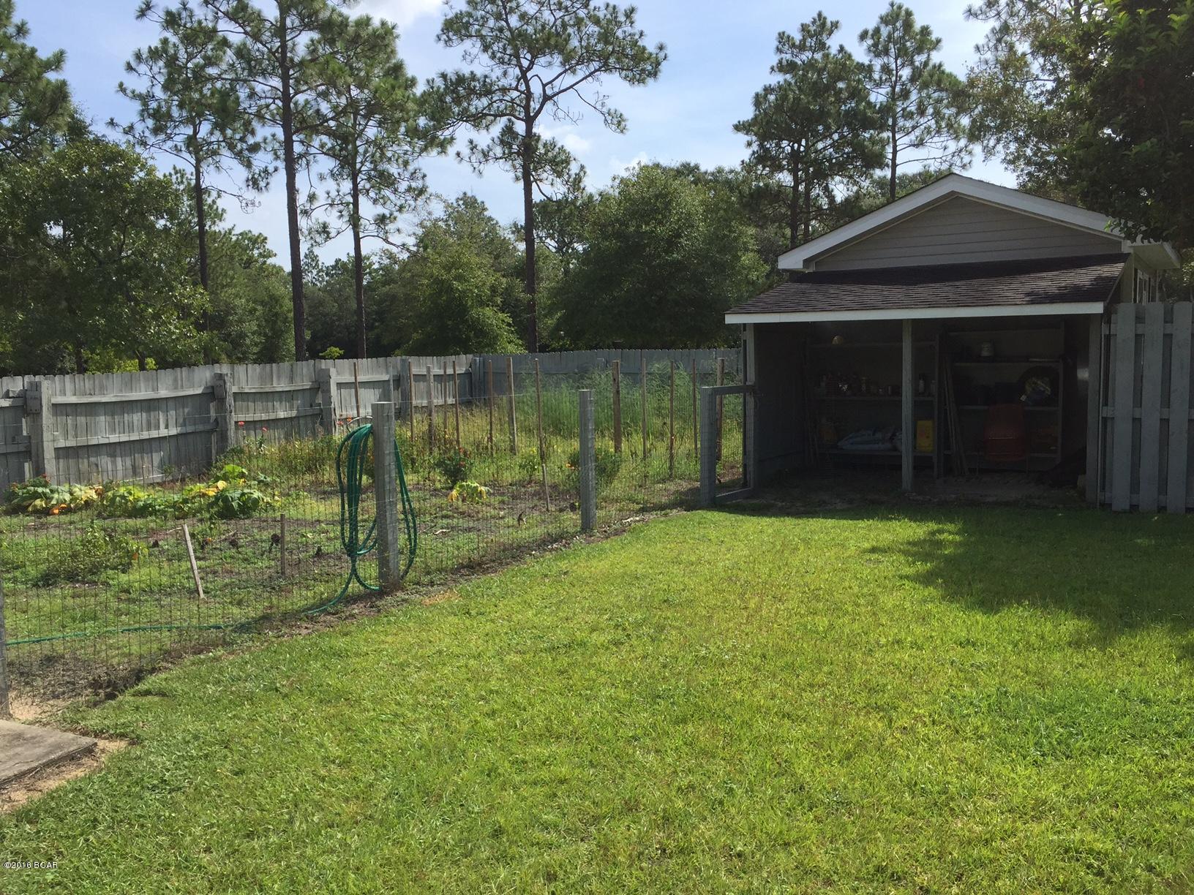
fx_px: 1000
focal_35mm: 29
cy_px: 448
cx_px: 597
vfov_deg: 48.2
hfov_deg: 61.7
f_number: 2.2
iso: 32
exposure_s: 1/1980
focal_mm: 4.15
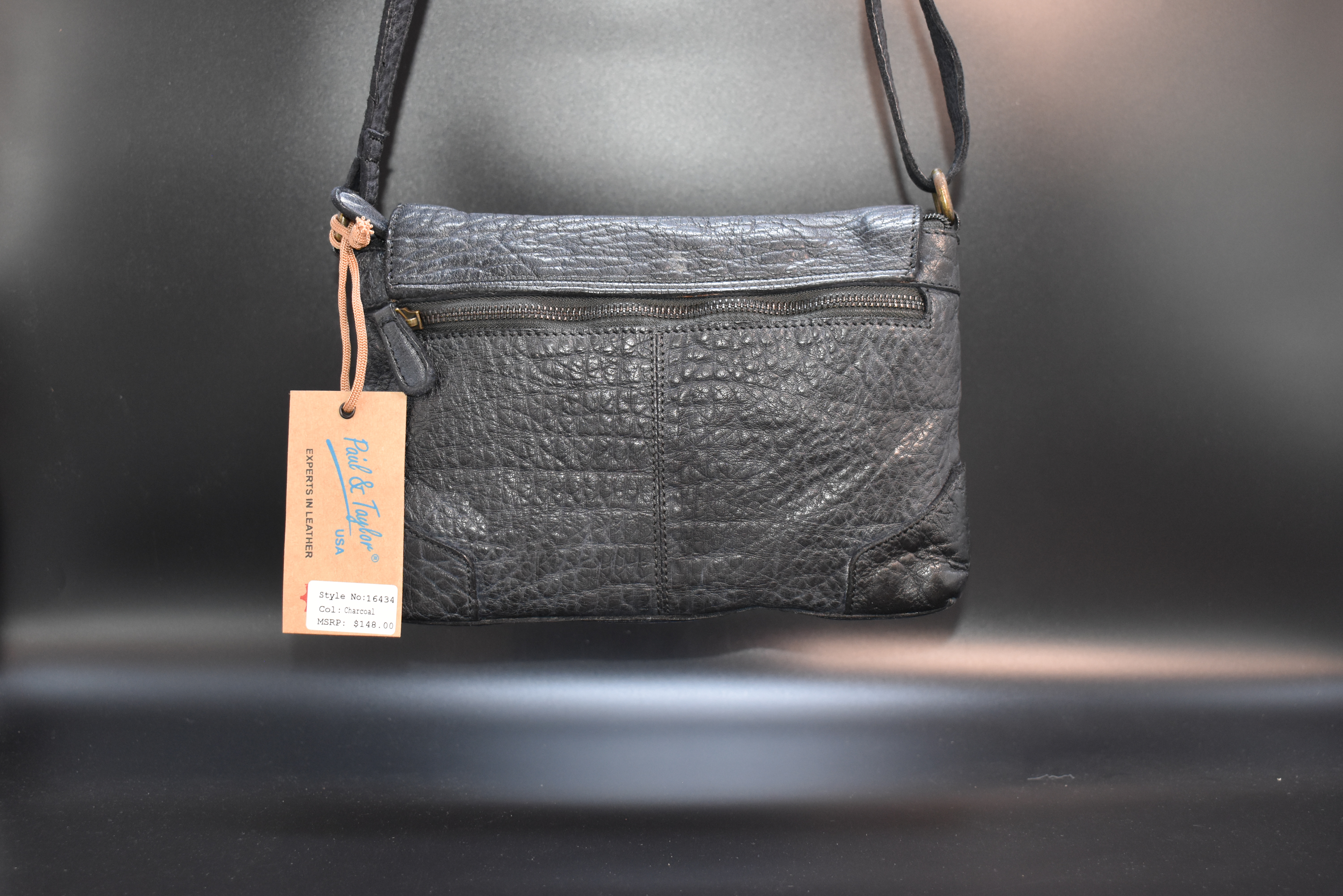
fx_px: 1735
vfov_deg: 28.9
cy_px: 448
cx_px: 672
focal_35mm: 46
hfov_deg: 42.3
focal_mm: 31
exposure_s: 1/60
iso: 1100
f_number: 4.2
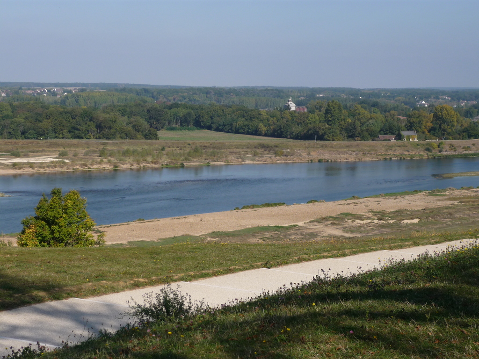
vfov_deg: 21.9
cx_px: 240
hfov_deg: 29.0
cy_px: 180
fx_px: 927
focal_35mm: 67
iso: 100
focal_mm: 11.1
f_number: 3.9
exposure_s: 1/800
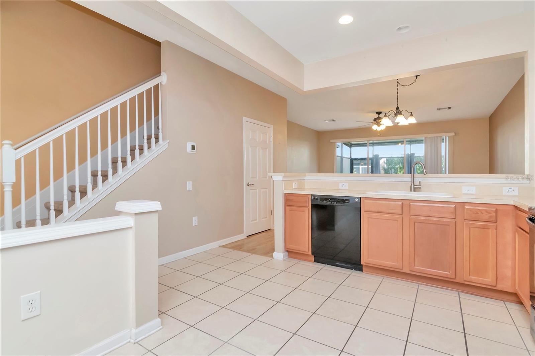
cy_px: 178
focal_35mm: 16
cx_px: 268
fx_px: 245
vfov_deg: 72.0
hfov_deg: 95.0
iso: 1000
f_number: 7.1
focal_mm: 11
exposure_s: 1/60
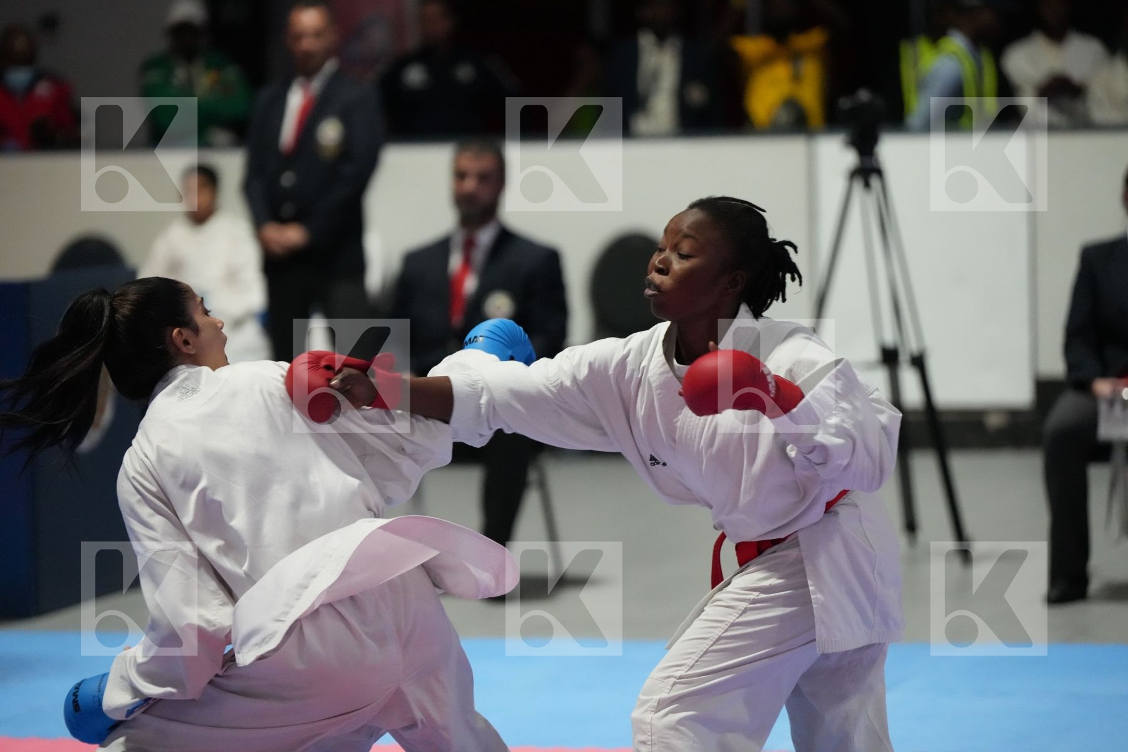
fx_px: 4762
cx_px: 564
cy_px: 376
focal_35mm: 152
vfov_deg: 9.0
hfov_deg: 13.5
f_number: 2.8
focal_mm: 152
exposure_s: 1/800
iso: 8000
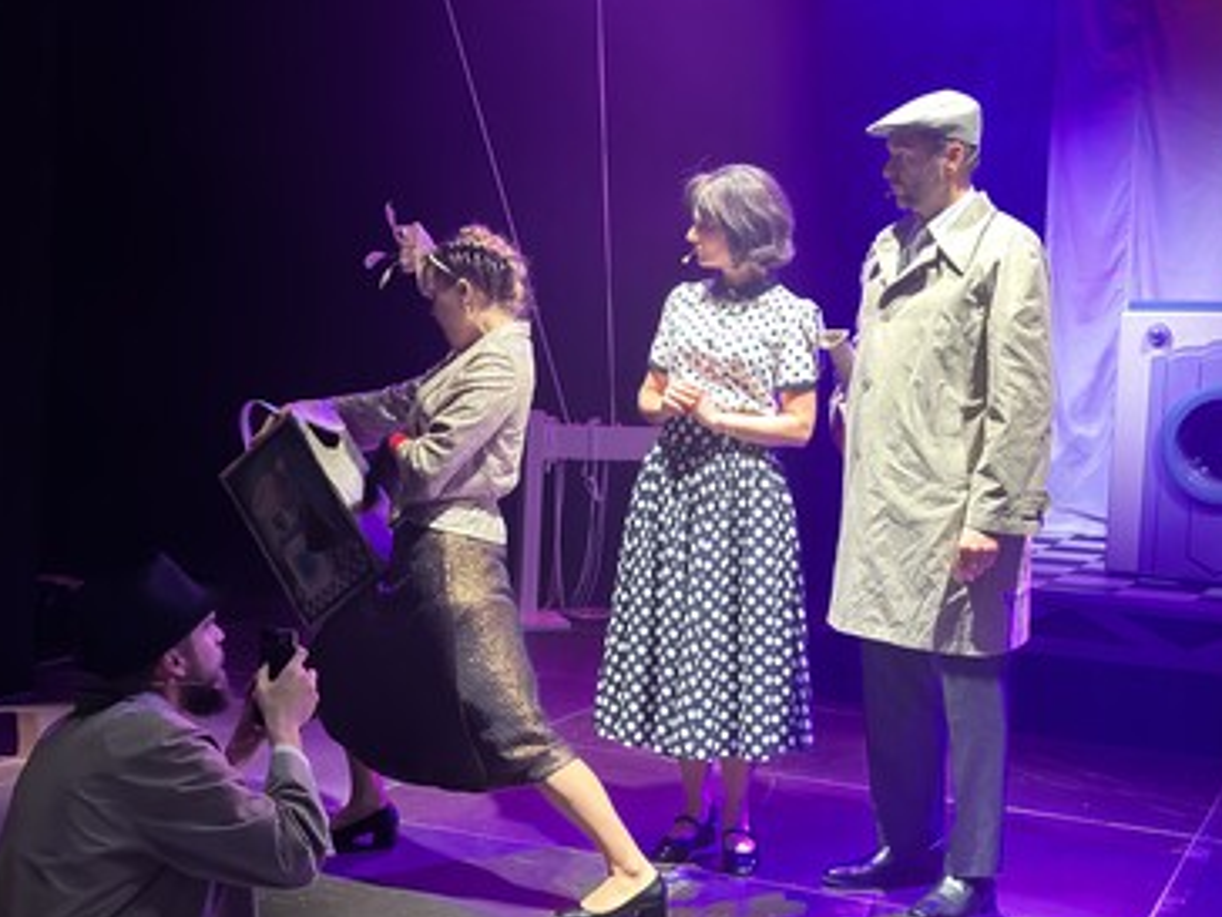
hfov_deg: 38.2
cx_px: 613
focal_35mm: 50
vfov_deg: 29.1
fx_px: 1765
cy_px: 470
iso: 400
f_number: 1.78
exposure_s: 1/38
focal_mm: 6.86
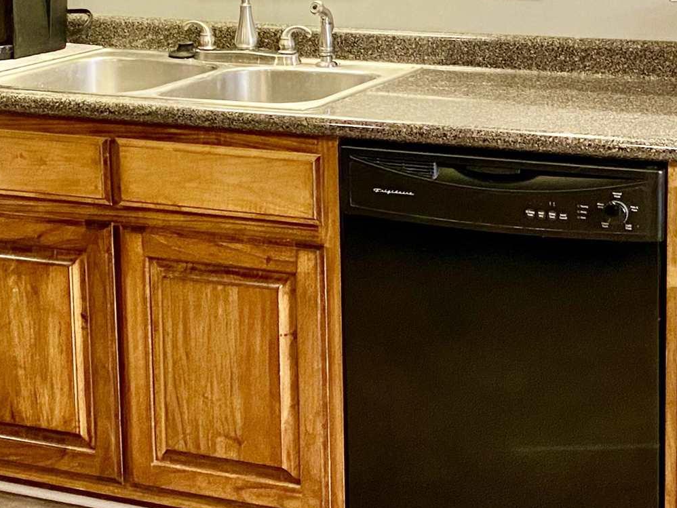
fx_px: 1565
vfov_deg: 18.3
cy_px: 103
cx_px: 395
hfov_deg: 24.4
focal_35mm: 80
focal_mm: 4.25
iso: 500
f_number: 1.8
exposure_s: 1/40
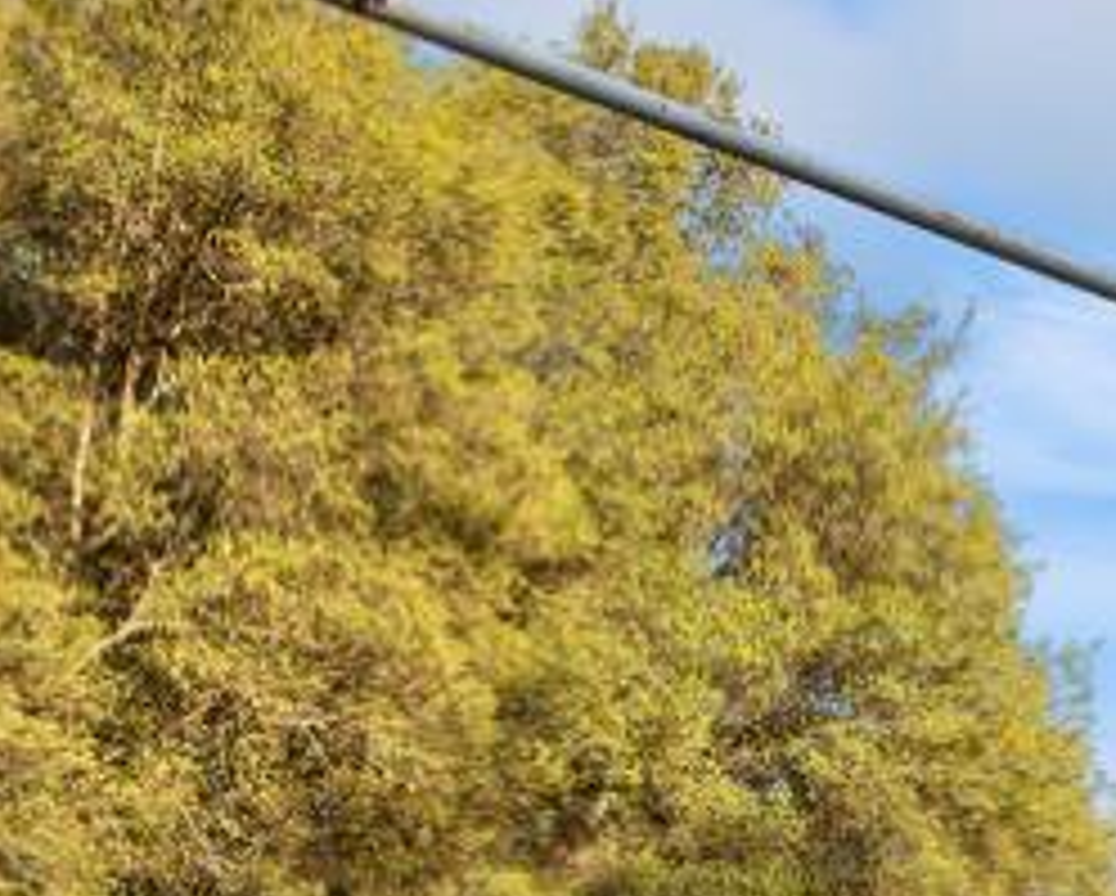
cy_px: 1882
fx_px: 3373
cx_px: 774
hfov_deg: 18.7
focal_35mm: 102
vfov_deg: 12.9
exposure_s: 1/125
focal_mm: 18
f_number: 9
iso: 250
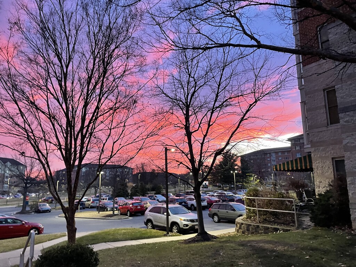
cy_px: 134
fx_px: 267
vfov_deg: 53.1
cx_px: 178
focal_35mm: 26
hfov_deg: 67.3
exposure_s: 1/60
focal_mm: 4.2
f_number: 1.6
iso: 250
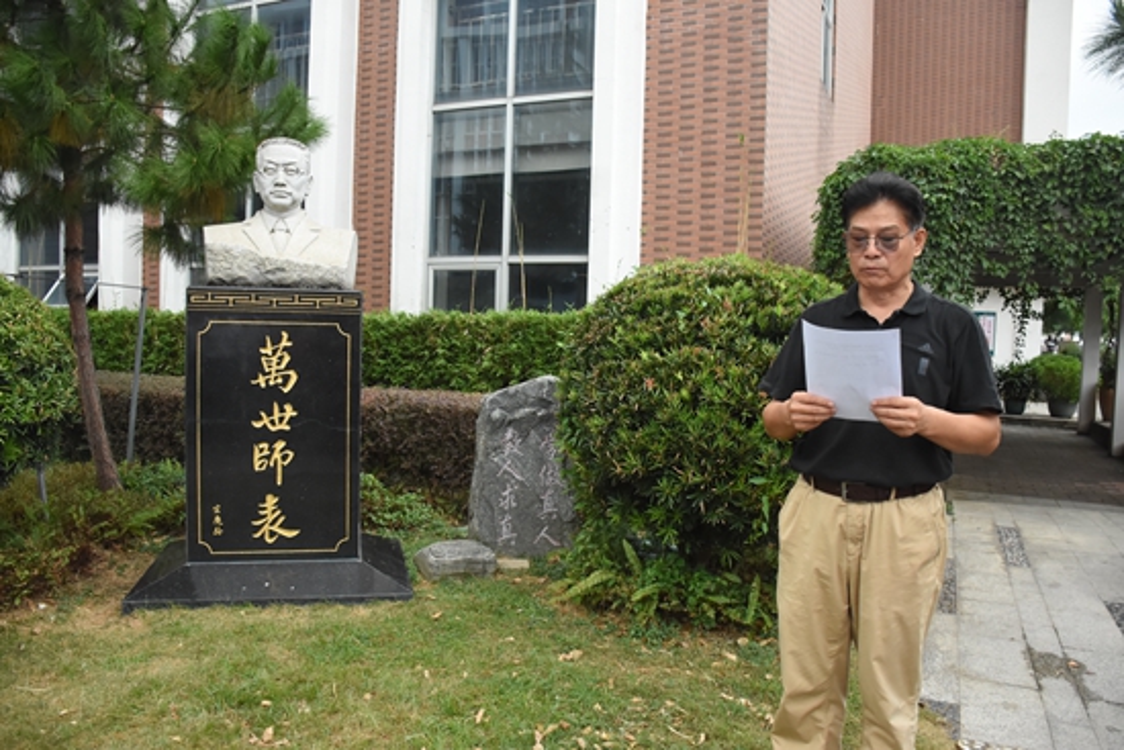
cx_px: 562
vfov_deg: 48.0
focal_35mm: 27
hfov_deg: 67.4
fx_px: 843
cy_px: 375
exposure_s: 1/4000
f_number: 3.5
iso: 2000
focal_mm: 18
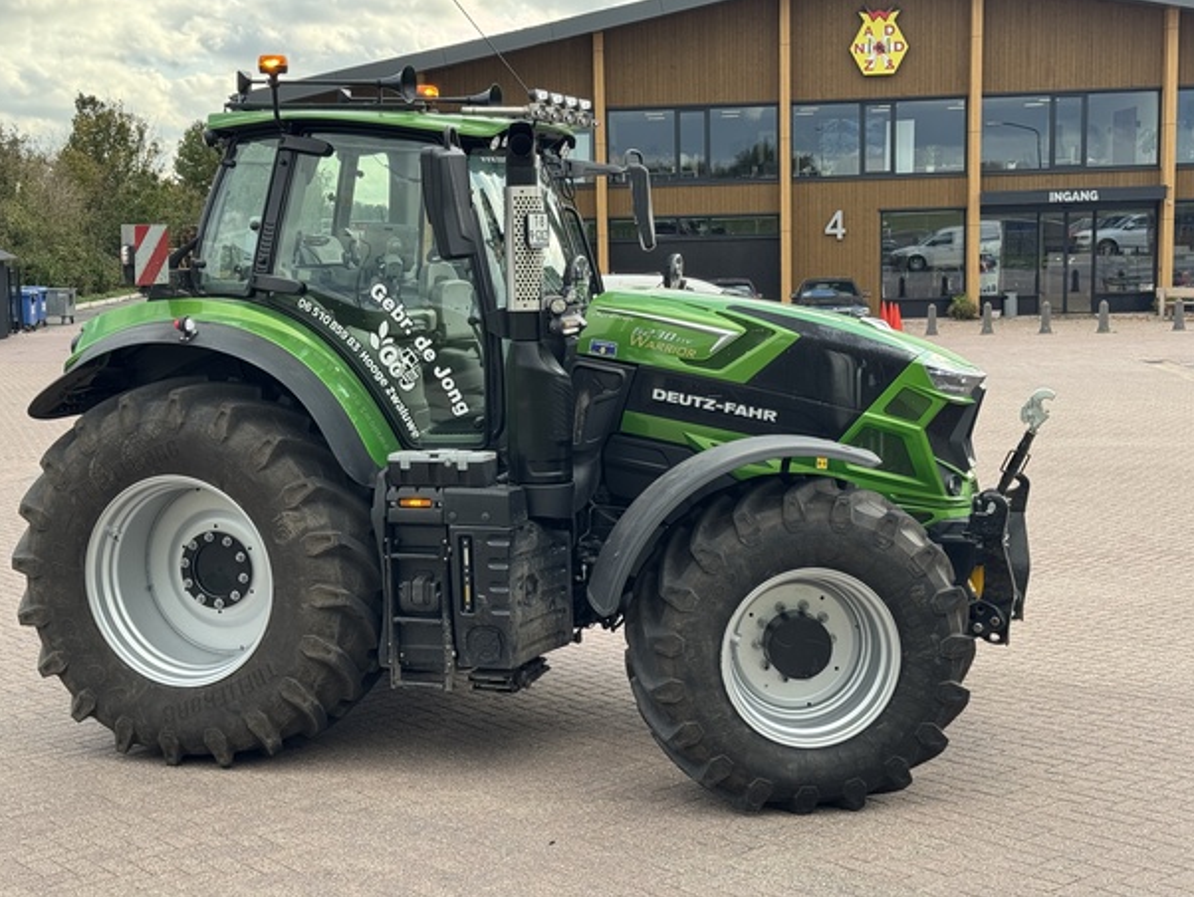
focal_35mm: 51
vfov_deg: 28.6
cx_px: 591
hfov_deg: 37.5
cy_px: 429
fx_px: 1760
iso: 64
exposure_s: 1/715
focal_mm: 6.76
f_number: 1.78
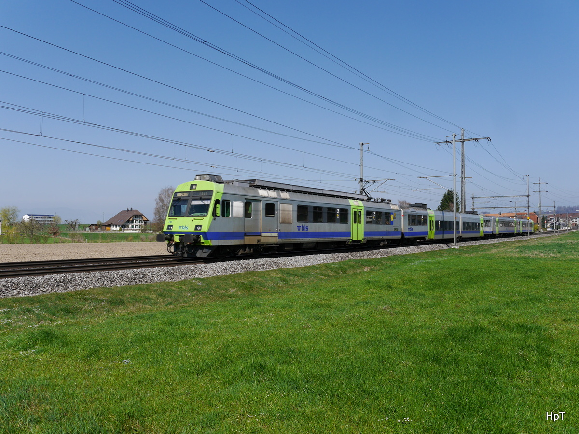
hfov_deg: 63.4
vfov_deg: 49.7
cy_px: 217
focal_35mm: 28
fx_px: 468
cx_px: 290
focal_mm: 14
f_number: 8
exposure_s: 1/500
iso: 160
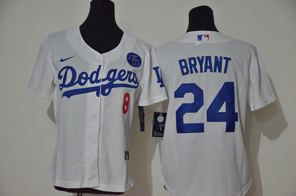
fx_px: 739
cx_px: 148
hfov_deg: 22.7
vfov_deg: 15.1
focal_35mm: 90
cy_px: 98
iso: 4000
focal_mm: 60
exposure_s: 1/60
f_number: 5
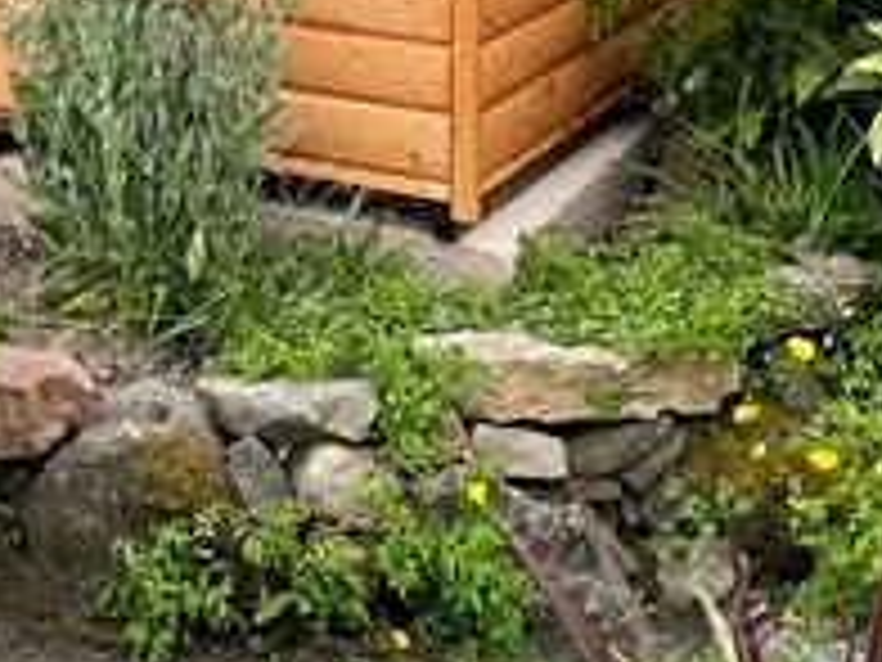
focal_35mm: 85
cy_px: -392
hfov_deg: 22.3
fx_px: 2166
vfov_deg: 15.7
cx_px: 45
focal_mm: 4.2
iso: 32
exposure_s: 1/1595
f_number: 1.6
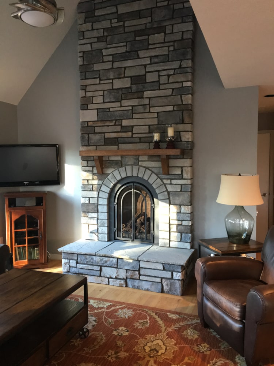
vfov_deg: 61.7
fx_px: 306
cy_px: 183
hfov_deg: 48.2
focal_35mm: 29
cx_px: 137
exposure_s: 1/24
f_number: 2.2
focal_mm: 4.15
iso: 200
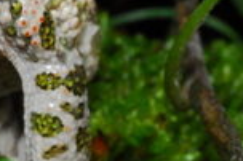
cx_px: -134
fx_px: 2198
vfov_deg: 4.2
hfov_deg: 6.2
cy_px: -117
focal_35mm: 326
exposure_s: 1/60
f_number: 25
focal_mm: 55
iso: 500
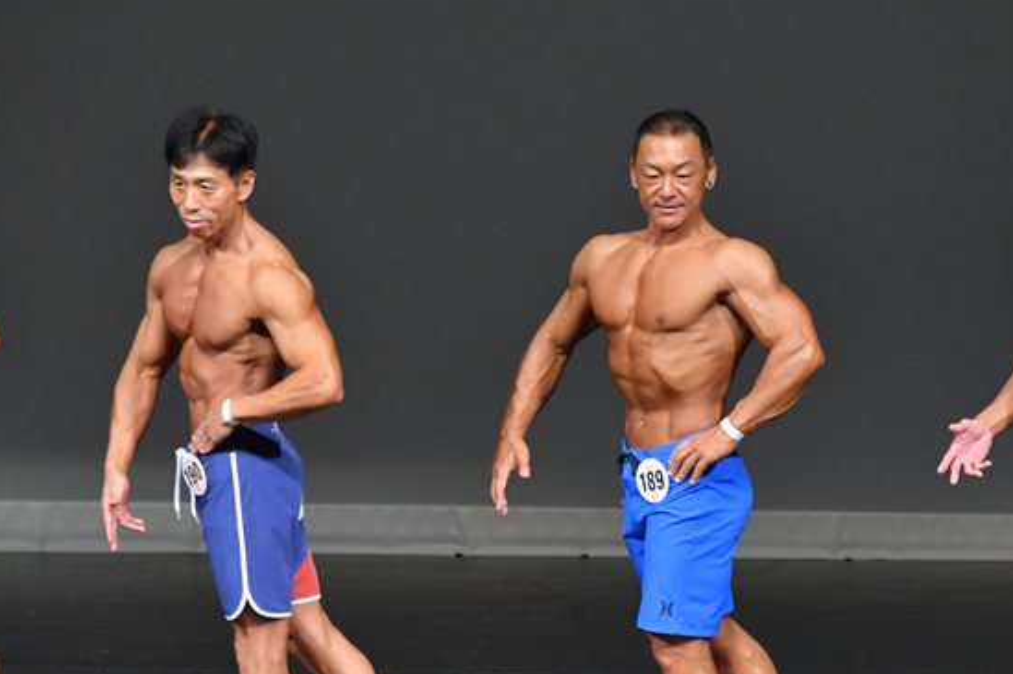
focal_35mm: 445
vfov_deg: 3.1
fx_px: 12510
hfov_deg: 4.6
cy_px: 462
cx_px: 647
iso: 4000
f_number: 5.6
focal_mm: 210
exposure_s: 1/400
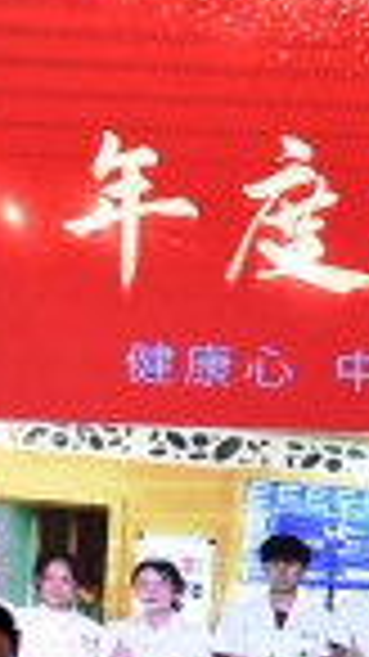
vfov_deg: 12.8
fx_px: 2856
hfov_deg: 7.3
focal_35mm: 164
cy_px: 760
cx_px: 495
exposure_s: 1/125
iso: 1000
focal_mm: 38
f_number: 5
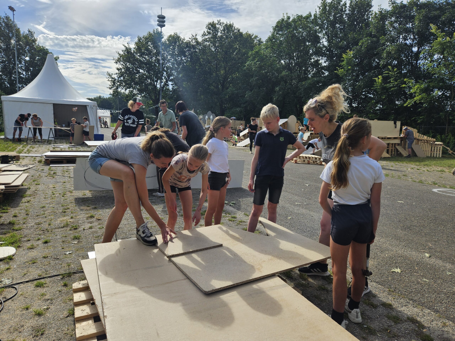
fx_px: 302
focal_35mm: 23
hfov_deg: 73.9
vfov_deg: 58.9
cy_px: 170
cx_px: 228
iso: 25
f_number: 1.8
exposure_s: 1/2163
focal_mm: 5.4
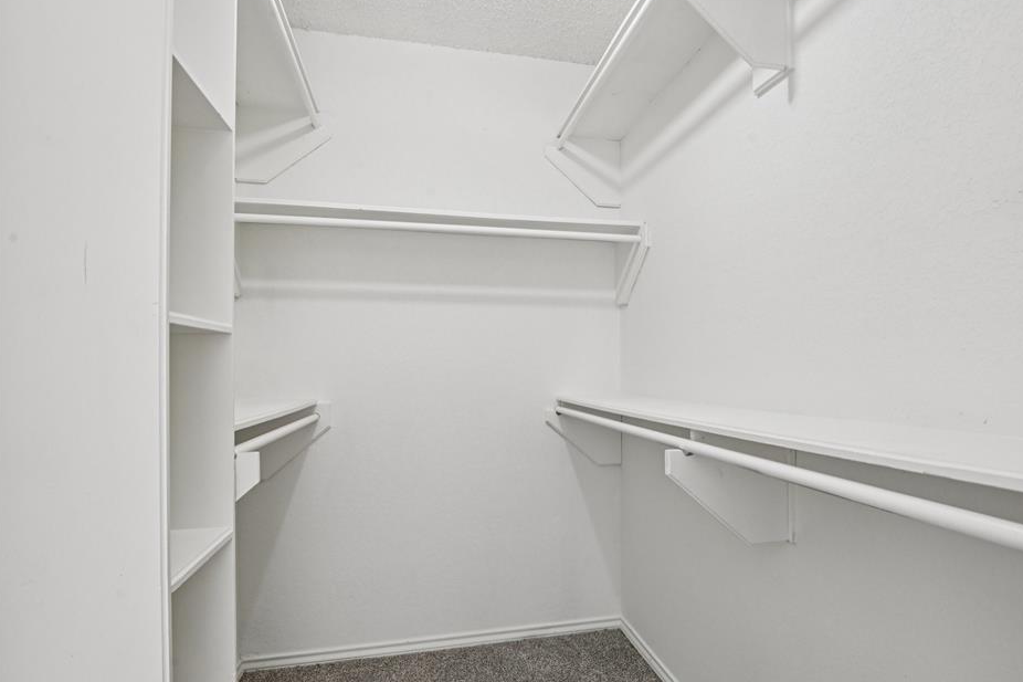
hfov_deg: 81.0
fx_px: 597
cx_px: 559
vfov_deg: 59.4
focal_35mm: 21
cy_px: 360
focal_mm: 19
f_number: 8
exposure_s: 1/25
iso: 400
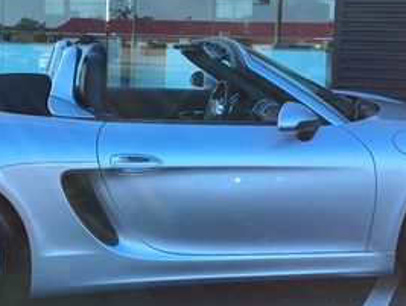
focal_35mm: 67
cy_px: 104
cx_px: 192
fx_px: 787
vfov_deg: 21.9
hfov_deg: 28.9
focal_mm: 3.99
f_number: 1.8
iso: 20
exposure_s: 1/571
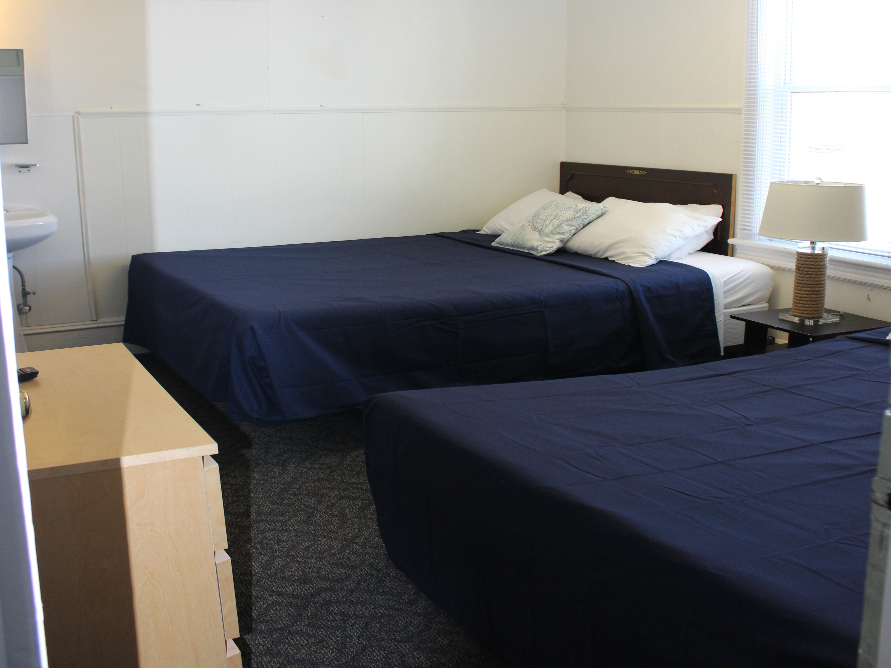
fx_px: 592
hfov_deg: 73.9
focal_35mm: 23
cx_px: 446
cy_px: 334
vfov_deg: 58.9
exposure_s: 1/8
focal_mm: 4
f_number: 3
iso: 400
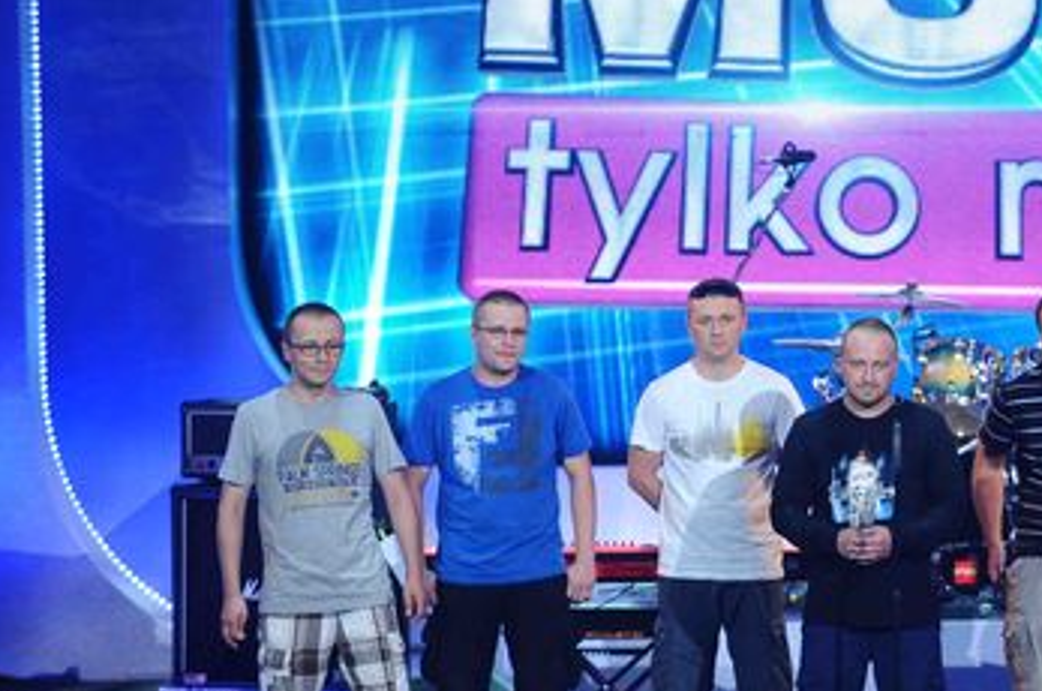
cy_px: 320
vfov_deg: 4.2
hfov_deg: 6.4
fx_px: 9332
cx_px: 928
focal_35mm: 323
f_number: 4
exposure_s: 1/200
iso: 2000
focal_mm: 175
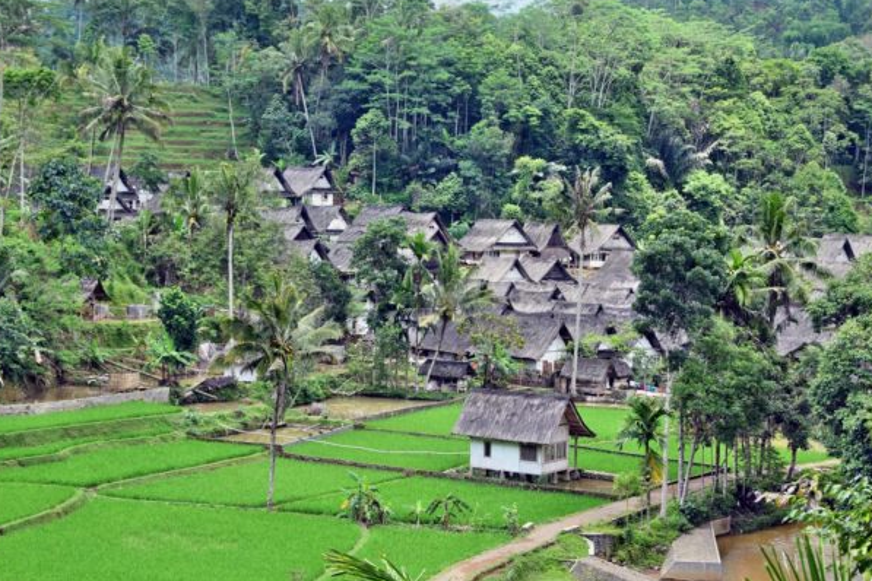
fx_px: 1792
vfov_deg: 18.4
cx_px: 448
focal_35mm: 74
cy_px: 288
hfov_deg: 27.3
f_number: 8
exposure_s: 1/250
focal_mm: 46
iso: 400
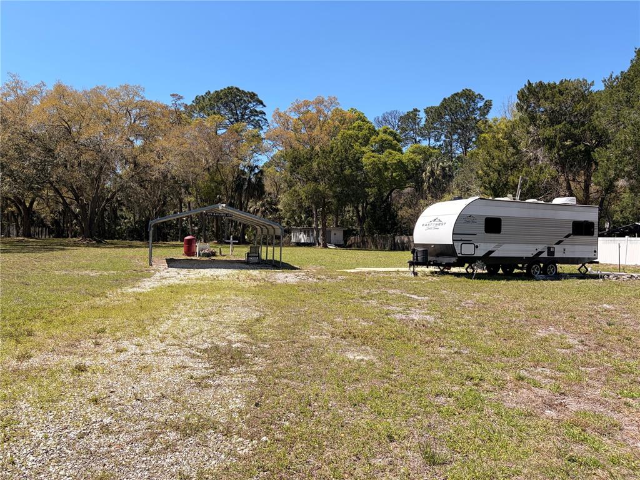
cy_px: 240
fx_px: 481
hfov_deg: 67.3
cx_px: 320
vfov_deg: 53.1
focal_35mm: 26
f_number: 1.6
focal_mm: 5.96
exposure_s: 1/3831
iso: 64
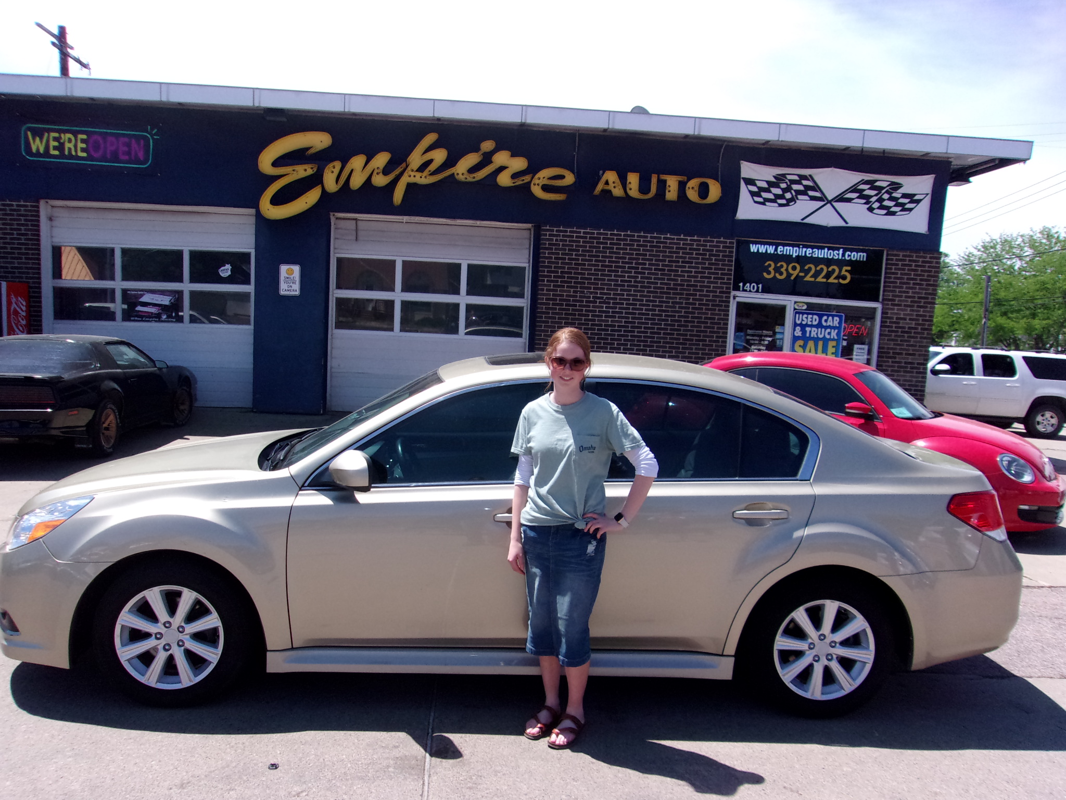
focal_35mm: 27
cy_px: 400
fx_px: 831
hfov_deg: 65.3
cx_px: 533
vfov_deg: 51.4
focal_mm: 4.9
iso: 200
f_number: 10.4
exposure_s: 1/200
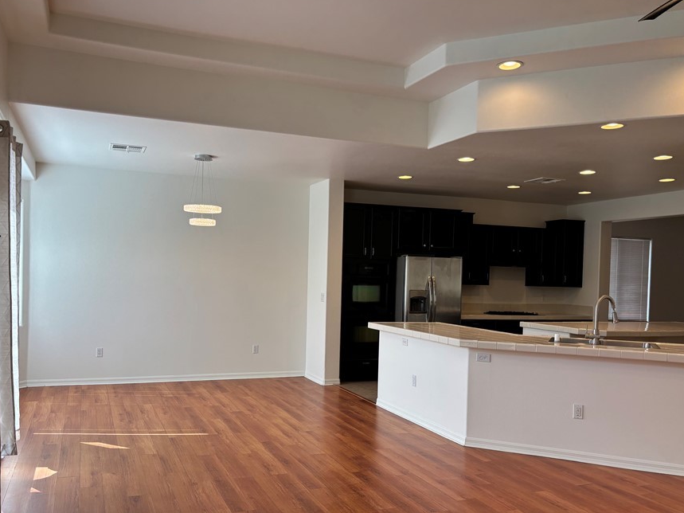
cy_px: 297
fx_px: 612
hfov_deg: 58.3
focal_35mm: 31
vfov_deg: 45.3
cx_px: 314
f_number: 1.6
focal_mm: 5.96
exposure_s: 1/236
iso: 40
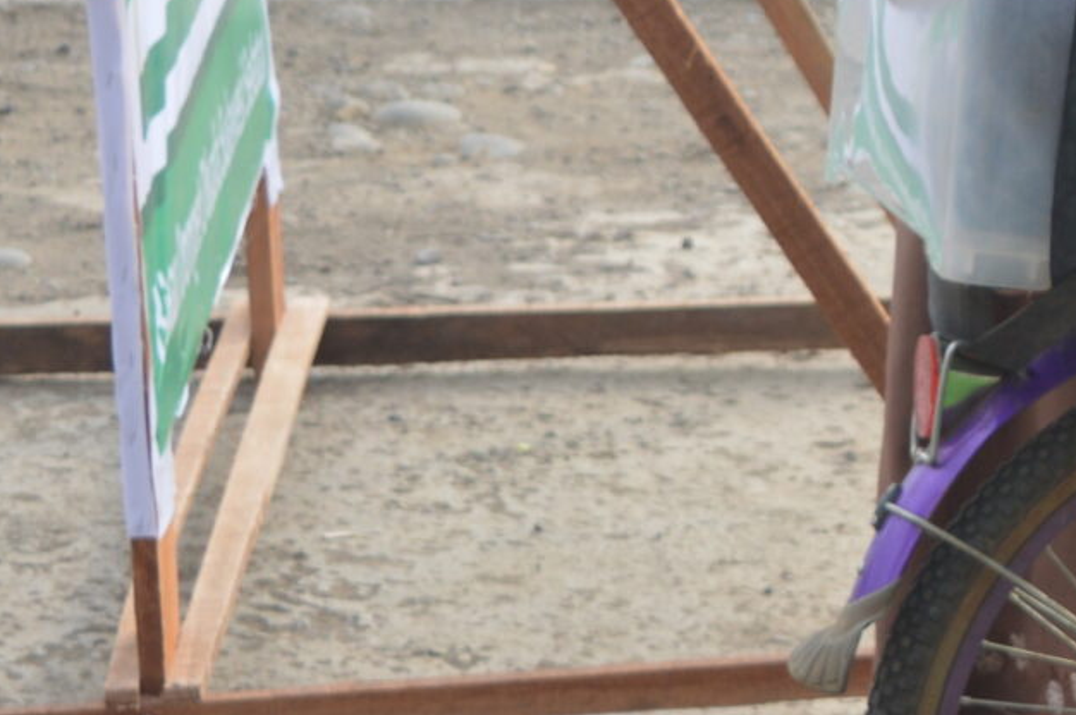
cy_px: -89
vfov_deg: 6.2
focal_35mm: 221
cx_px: 1975
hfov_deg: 8.9
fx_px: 6598
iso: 160
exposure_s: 1/125
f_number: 5.6
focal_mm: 36
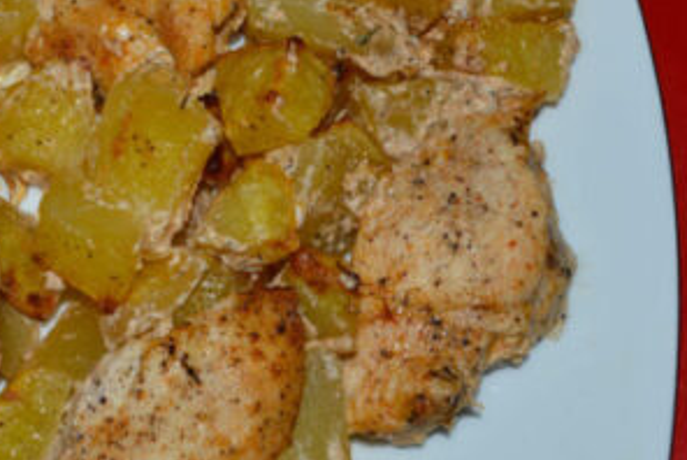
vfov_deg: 17.5
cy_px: 168
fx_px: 1490
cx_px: 165
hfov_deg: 25.6
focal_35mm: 78
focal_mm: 22
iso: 100
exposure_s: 1/60
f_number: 8
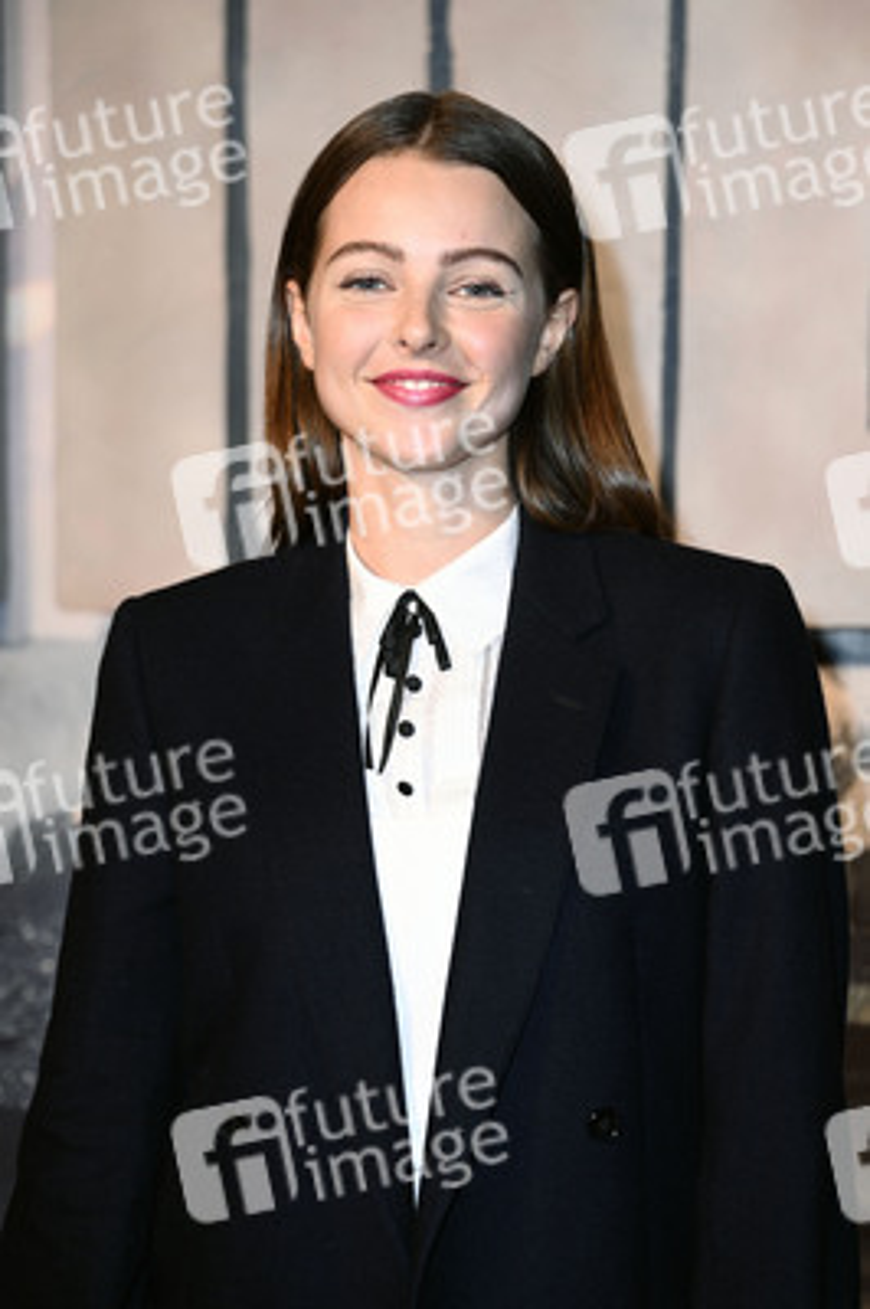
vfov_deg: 13.7
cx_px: 435
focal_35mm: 150
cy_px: 654
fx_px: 5447
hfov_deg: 9.1
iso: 500
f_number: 5.6
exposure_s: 1/250
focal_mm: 150
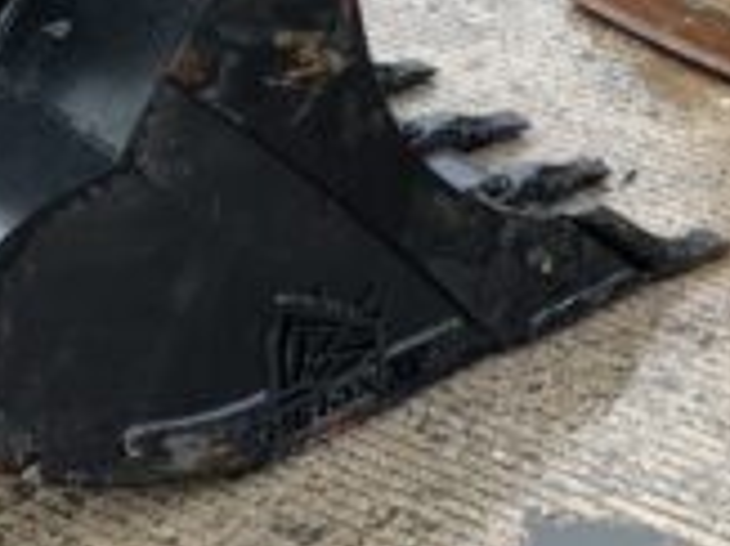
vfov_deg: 12.8
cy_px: -40
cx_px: 685
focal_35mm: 114
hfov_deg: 17.0
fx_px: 2402
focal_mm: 3
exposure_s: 1/186
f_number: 1.8
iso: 16
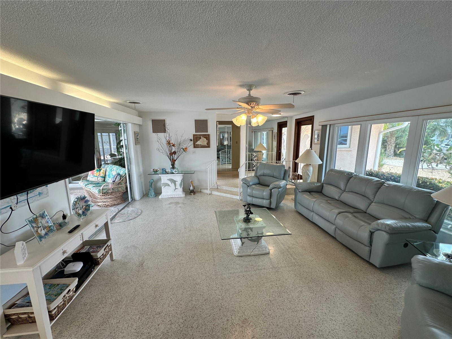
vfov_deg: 85.7
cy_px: 170
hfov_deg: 102.1
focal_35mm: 14
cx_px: 226
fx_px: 183
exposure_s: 1/120
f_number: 2.2
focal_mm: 2.22
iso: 80
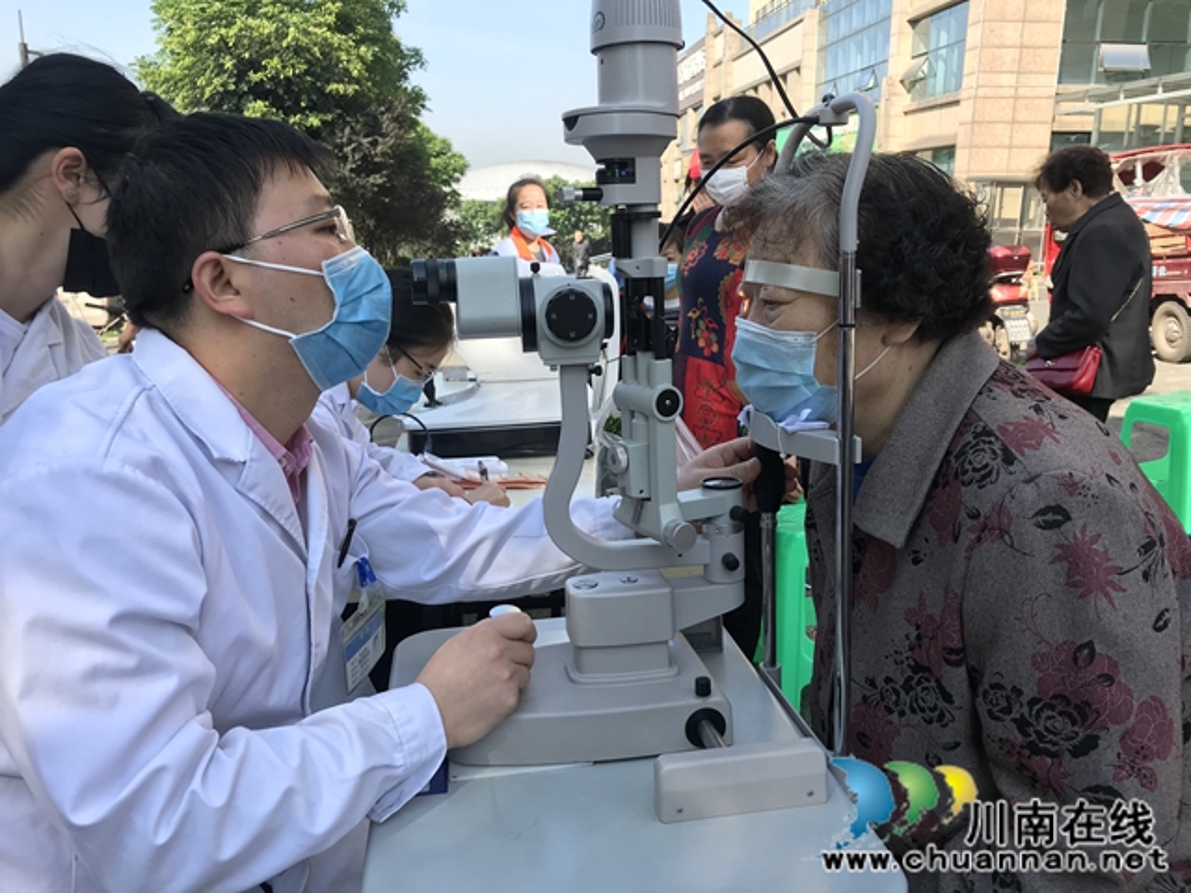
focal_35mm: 28
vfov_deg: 49.7
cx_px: 596
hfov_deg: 63.4
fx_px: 963
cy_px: 446
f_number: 1.8
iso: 20
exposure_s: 1/606
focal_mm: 3.99
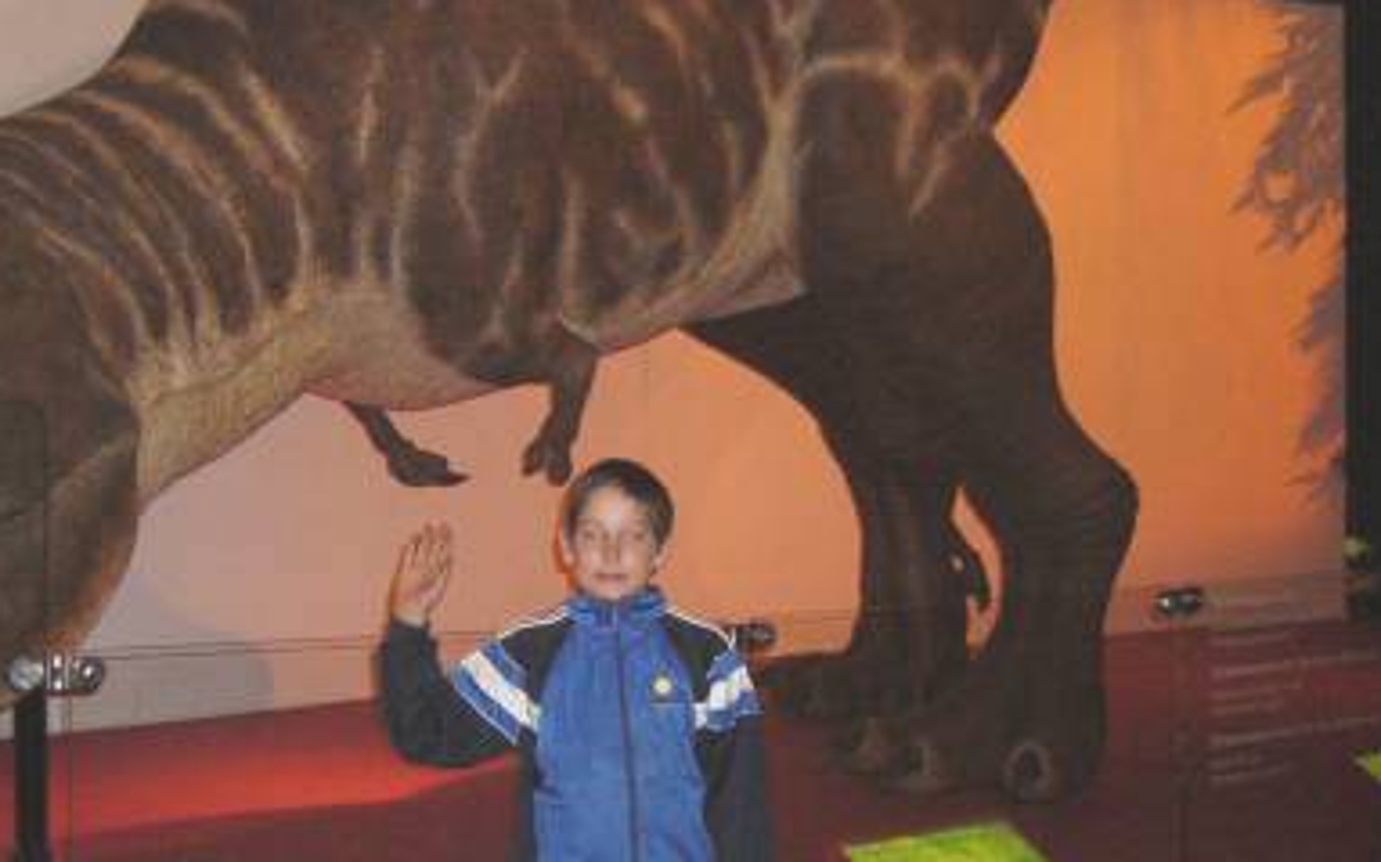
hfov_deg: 32.7
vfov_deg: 20.9
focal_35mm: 62
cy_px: 343
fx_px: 2332
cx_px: 447
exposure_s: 1/60
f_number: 2.8
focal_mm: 5.8
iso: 300
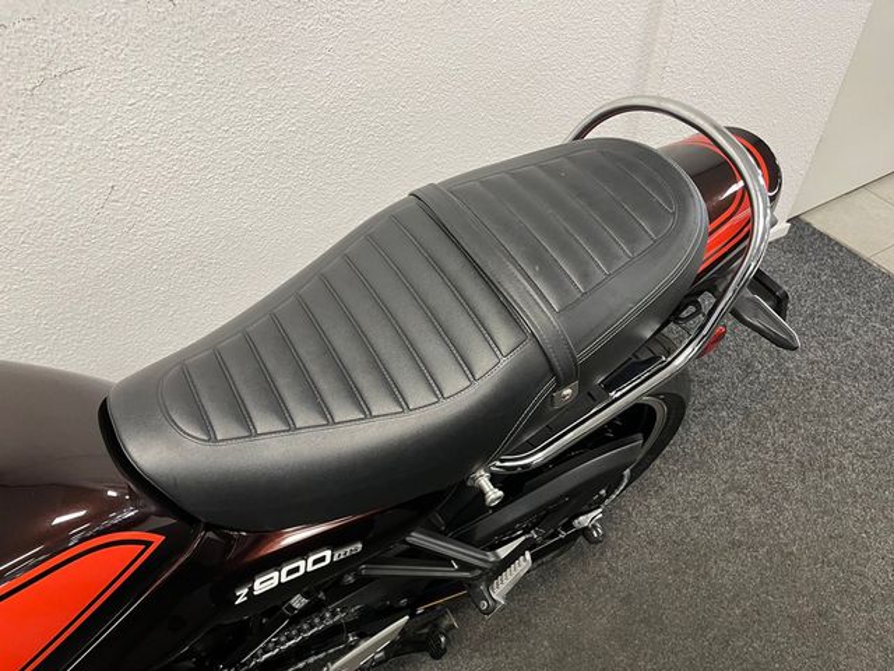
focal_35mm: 26
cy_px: 336
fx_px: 671
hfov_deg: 67.3
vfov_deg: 53.1
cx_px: 447
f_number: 1.6
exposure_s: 1/50
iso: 125
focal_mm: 5.1
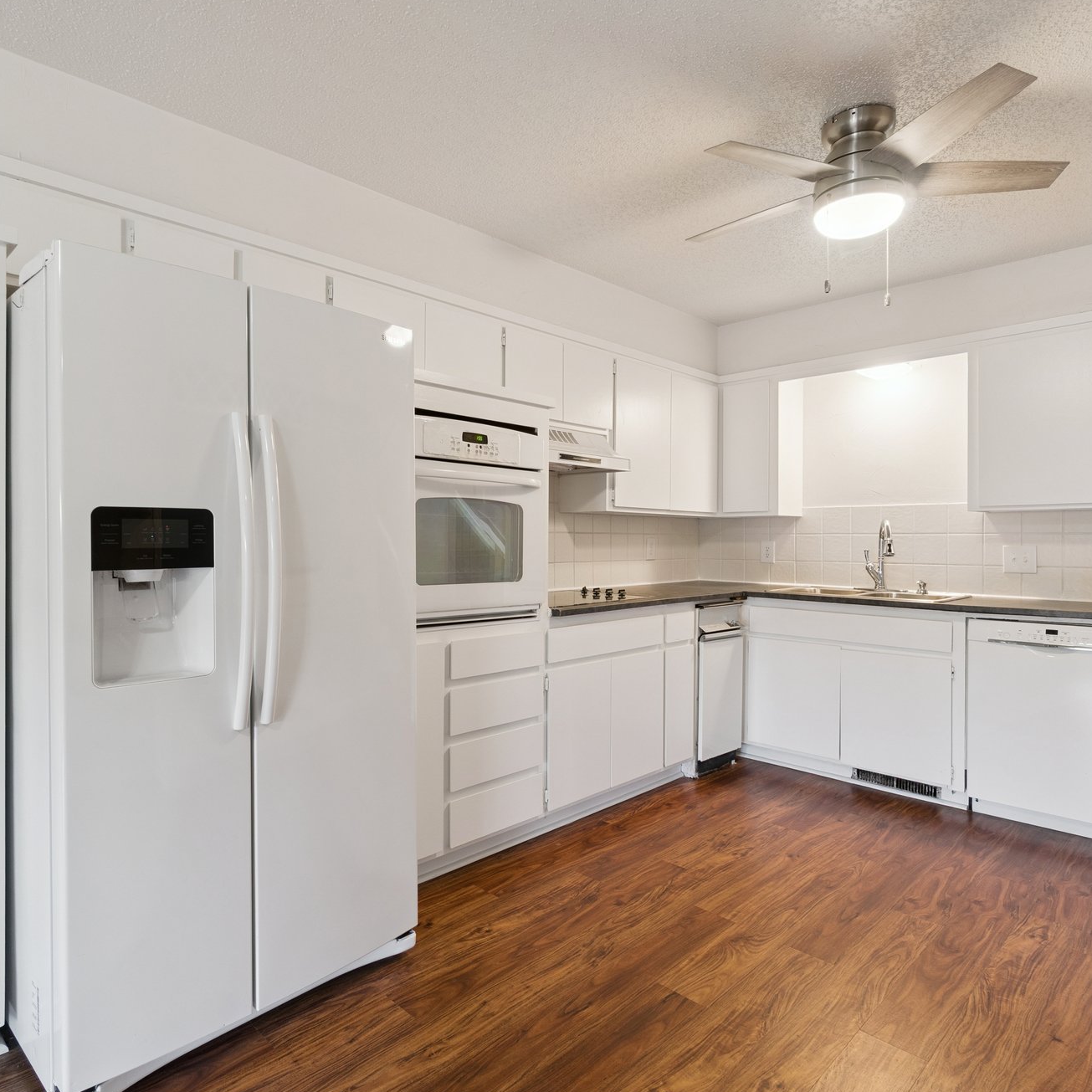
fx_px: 714
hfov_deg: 74.6
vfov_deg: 74.8
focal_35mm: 20
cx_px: 487
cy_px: 561
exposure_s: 1/15
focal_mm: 10
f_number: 6.3
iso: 200
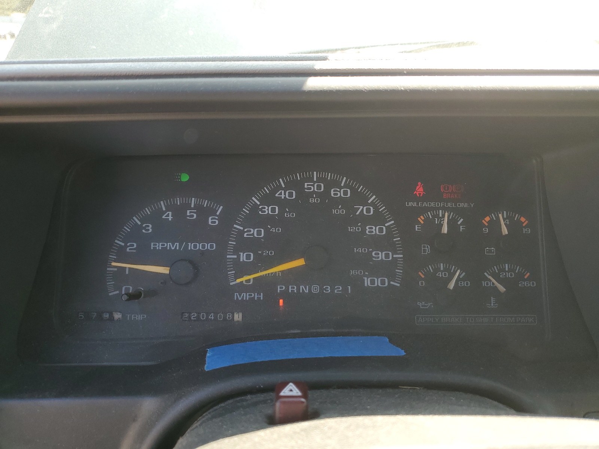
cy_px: 224
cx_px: 300
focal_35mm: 26
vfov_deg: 53.1
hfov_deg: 67.3
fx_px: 450
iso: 50
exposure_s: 1/227
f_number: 1.5
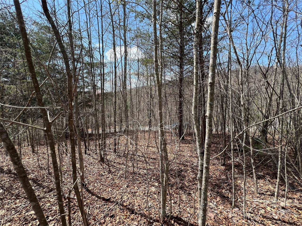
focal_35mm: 13
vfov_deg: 89.9
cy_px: 113
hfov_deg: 106.2
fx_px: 113
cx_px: 151
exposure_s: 1/713
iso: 32
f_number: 1.8
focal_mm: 1.57
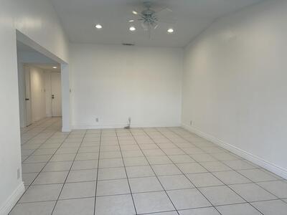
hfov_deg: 71.6
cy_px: 108
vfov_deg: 56.8
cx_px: 144
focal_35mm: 24
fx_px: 199
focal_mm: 6.86
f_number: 1.78
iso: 64
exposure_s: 1/162
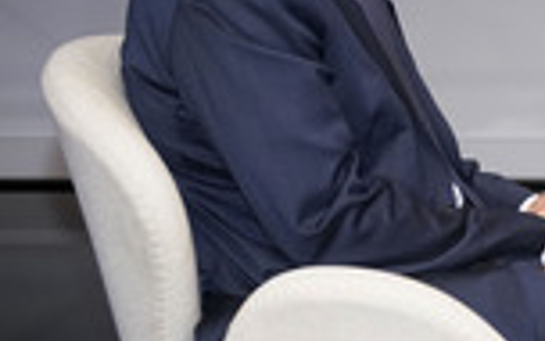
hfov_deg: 17.5
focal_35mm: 109
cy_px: 144
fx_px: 1619
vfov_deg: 12.0
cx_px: 780
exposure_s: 1/125
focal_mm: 36
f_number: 5.6
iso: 2000
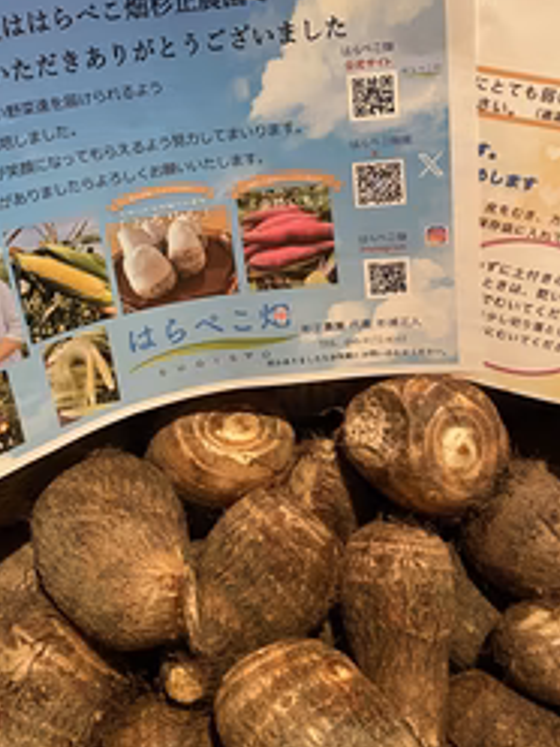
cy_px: 319
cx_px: 244
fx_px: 906
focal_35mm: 42
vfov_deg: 44.7
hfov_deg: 34.3
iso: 500
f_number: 1.8
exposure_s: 1/25
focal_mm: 4.25
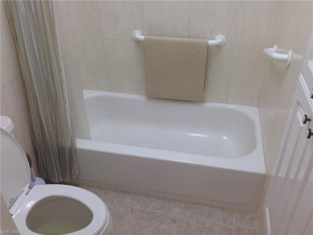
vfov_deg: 42.9
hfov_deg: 55.4
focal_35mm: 33
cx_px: 156
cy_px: 118
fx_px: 298
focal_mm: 4.12
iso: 80
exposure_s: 1/120
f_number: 2.4
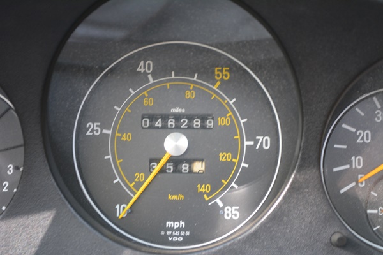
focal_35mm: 78
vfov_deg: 17.5
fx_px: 830
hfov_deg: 26.0
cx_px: 192
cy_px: 128
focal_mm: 52
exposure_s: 1/30
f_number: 5.6
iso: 900
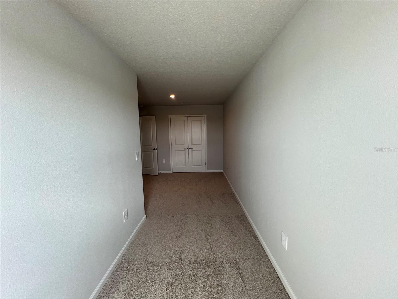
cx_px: 199
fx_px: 149
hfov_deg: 106.2
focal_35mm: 13
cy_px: 150
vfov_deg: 89.9
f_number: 1.8
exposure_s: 1/120
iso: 80
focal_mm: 1.57
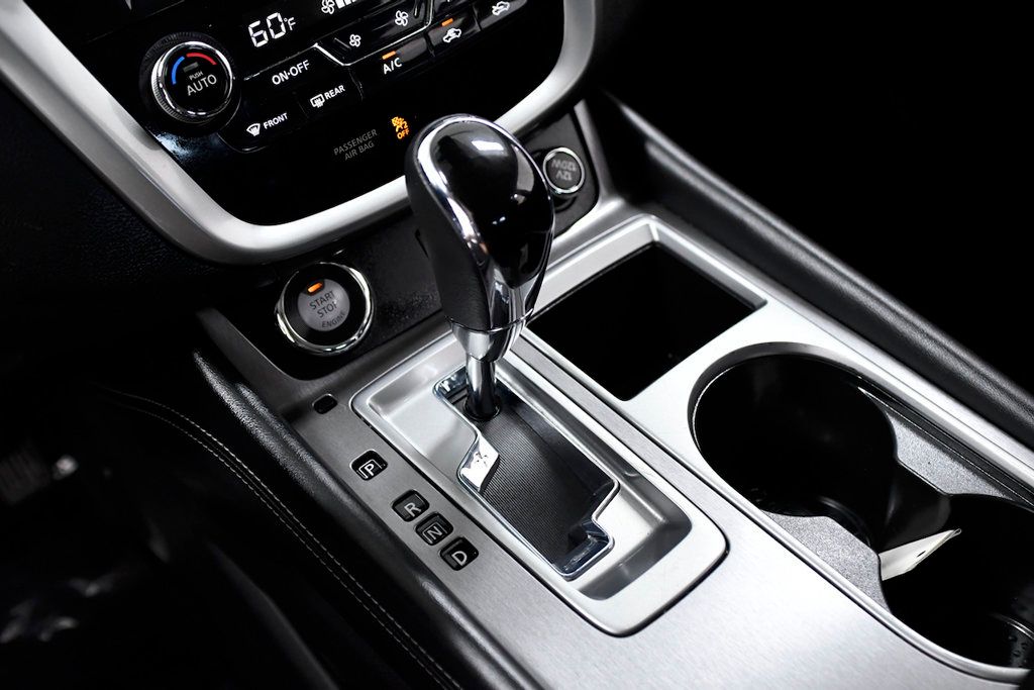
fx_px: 1235
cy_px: 345
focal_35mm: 43
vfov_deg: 31.2
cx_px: 517
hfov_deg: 45.4
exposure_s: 1/500
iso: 2500
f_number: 3.5
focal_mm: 29
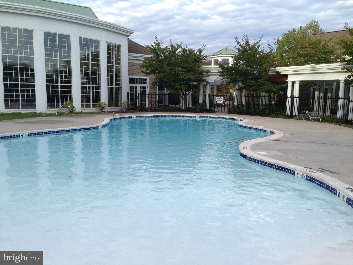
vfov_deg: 42.9
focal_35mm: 33
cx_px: 176
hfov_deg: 55.4
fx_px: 337
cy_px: 132
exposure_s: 1/382
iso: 50
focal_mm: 4.12
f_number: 2.4
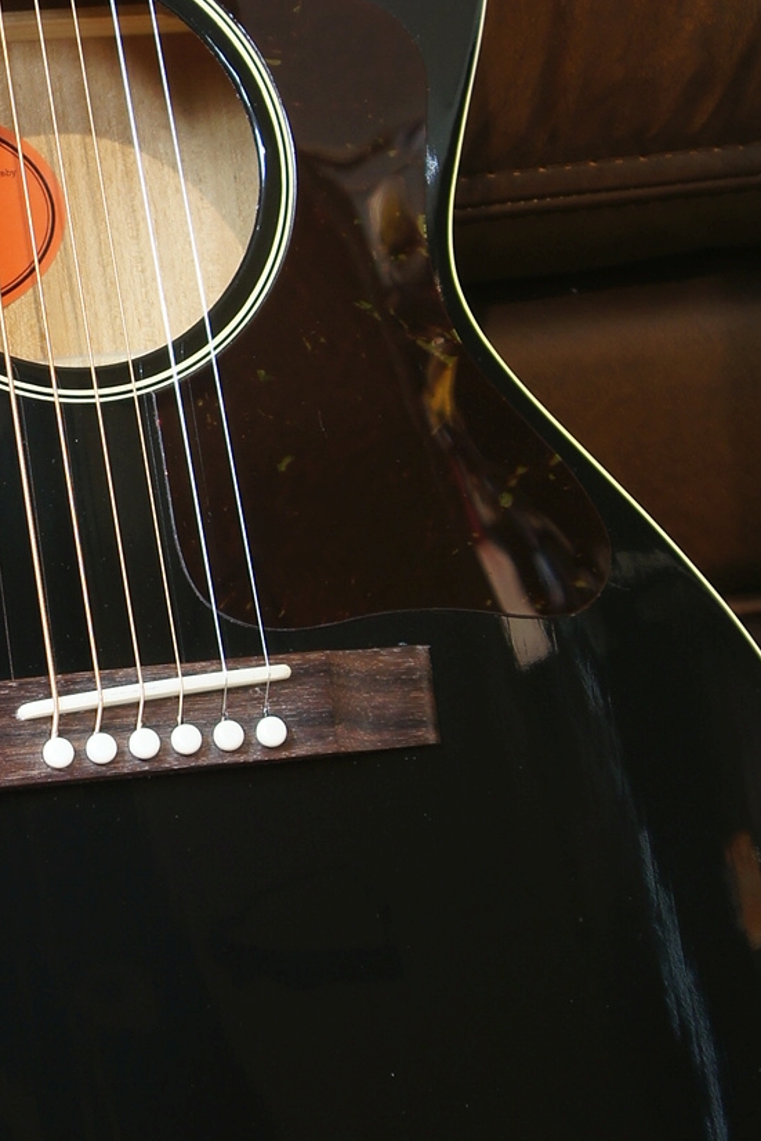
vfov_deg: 12.4
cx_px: -1
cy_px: 391
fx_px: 5261
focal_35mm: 166
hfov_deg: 8.2
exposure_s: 1/3
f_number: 7.1
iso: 100
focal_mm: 40
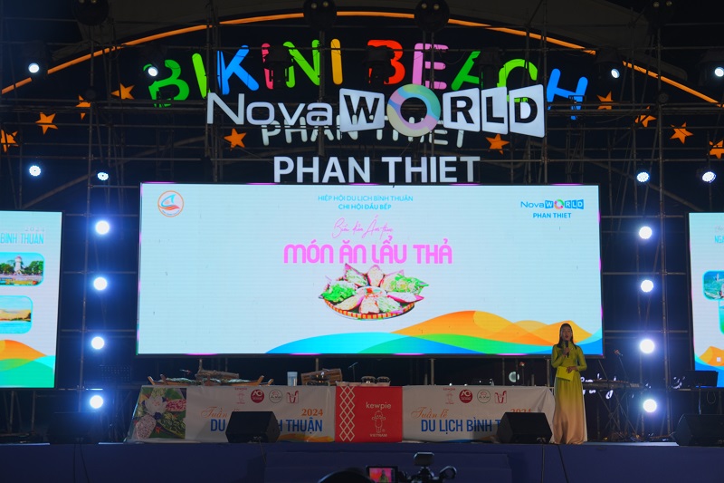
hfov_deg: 28.8
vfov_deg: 19.4
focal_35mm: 70
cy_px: 242
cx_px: 362
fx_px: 1407
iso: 400
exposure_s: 1/200
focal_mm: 70
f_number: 6.3
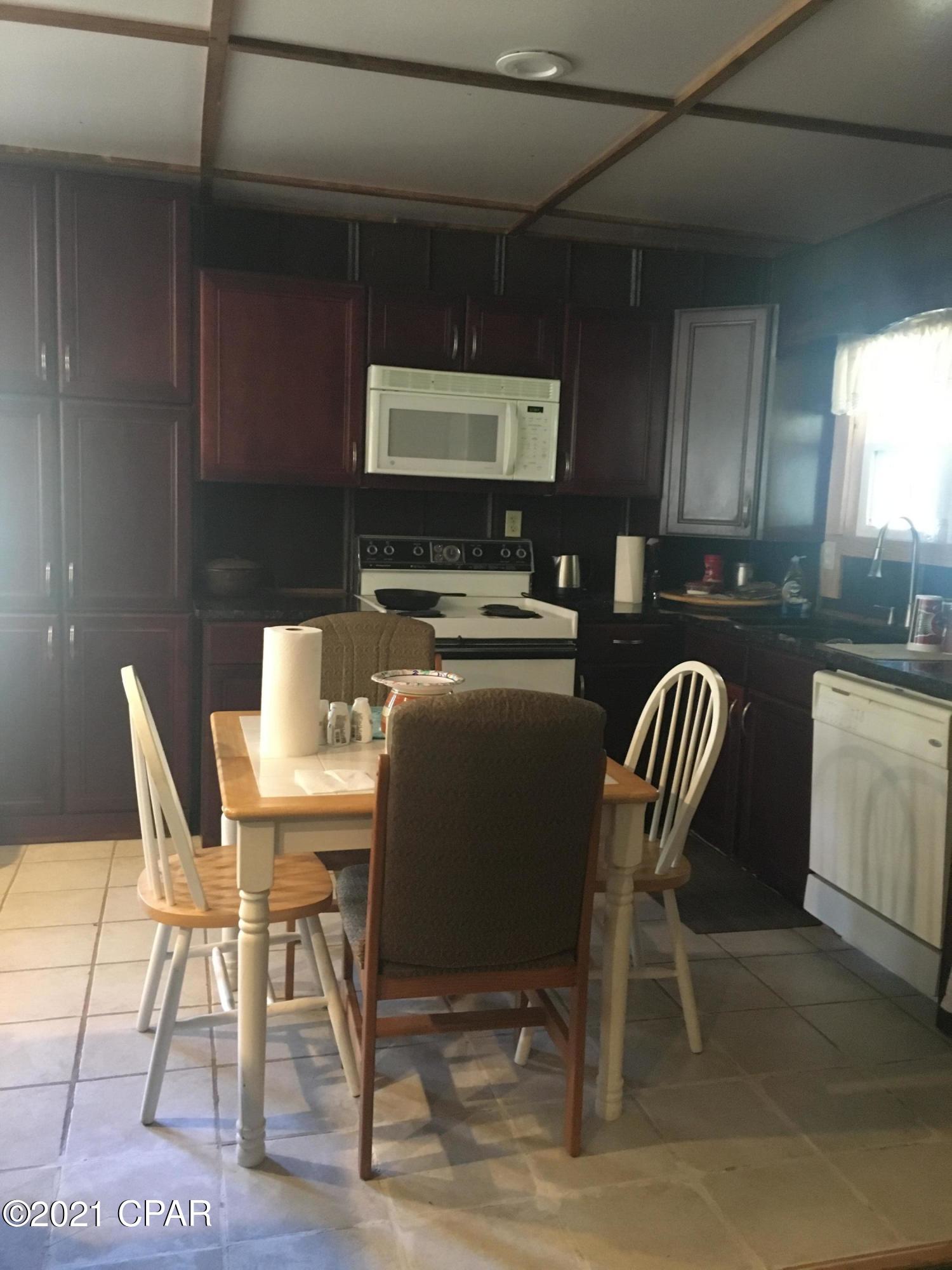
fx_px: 1063
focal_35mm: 29
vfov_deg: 61.7
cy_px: 635
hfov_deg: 48.2
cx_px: 476
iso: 250
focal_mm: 4.15
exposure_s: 1/15
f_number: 2.2
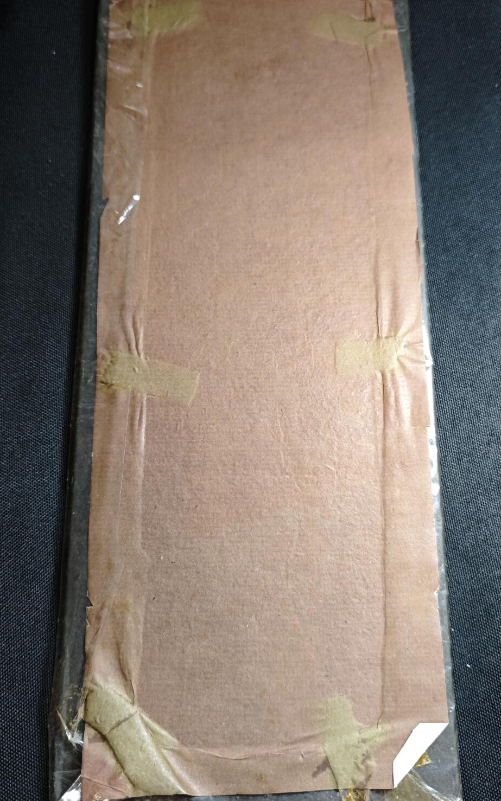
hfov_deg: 40.6
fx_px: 677
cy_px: 375
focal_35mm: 31
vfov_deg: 61.2
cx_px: 257
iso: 320
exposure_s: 1/64
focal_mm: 5.84
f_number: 1.6
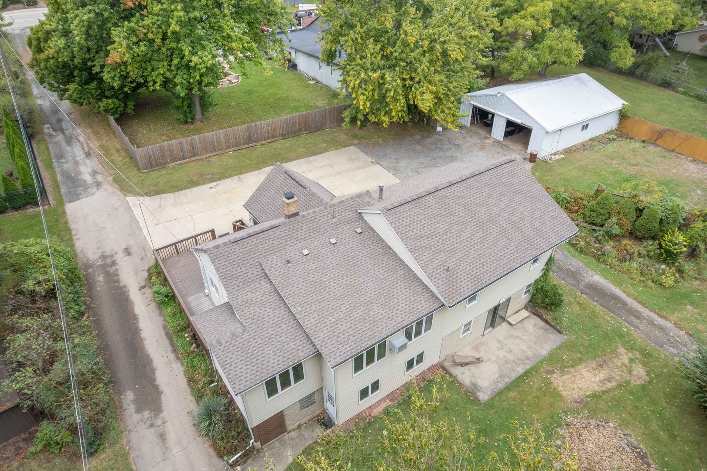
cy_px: 236
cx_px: 354
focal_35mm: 22
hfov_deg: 78.6
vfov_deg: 57.2
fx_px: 432
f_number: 2.8
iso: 100
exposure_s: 1/350
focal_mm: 8.38
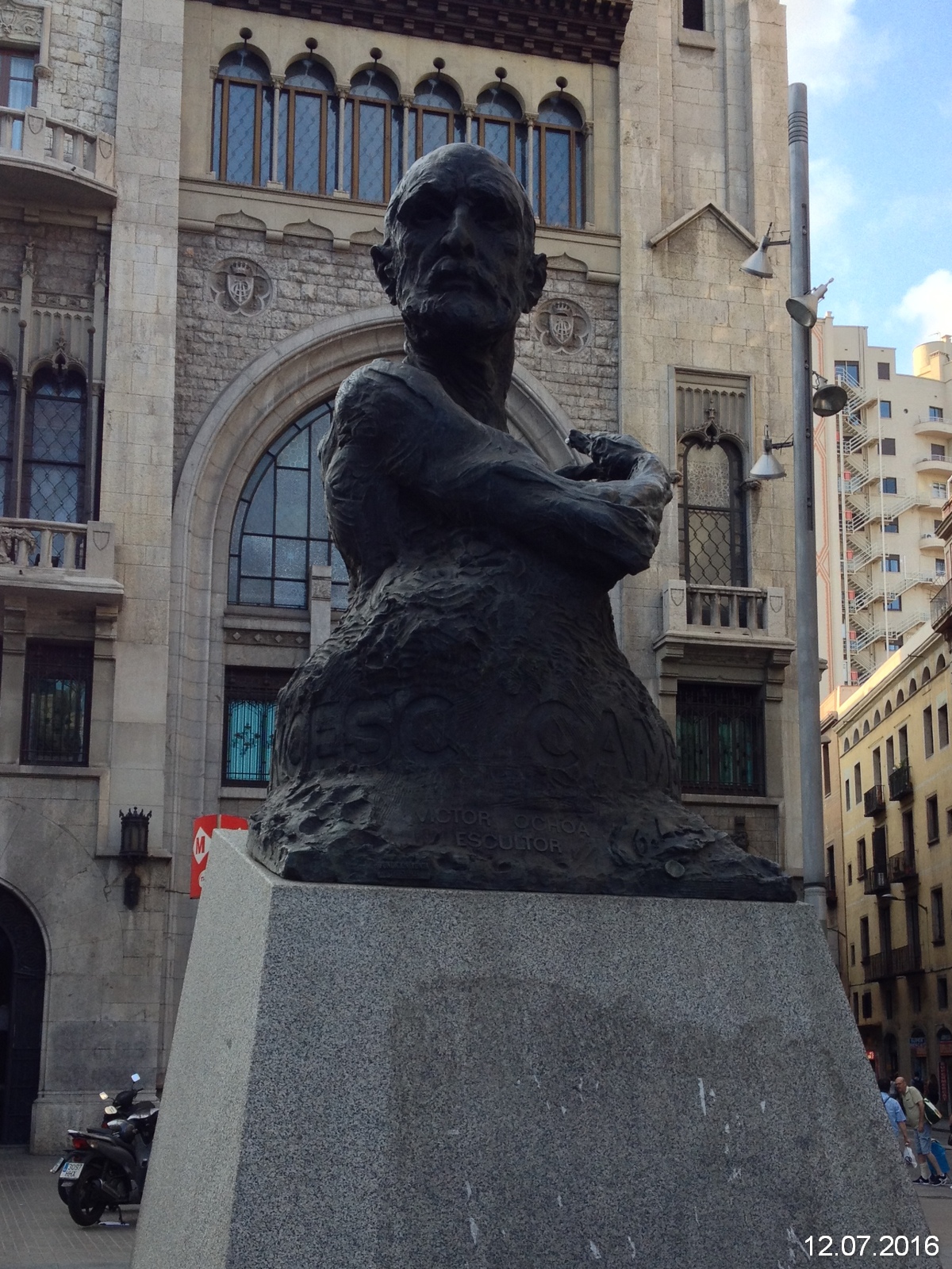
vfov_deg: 52.6
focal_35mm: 35
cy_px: 634
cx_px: 476
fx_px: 1283
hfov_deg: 40.7
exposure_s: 1/243
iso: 50
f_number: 2.4
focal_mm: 4.28
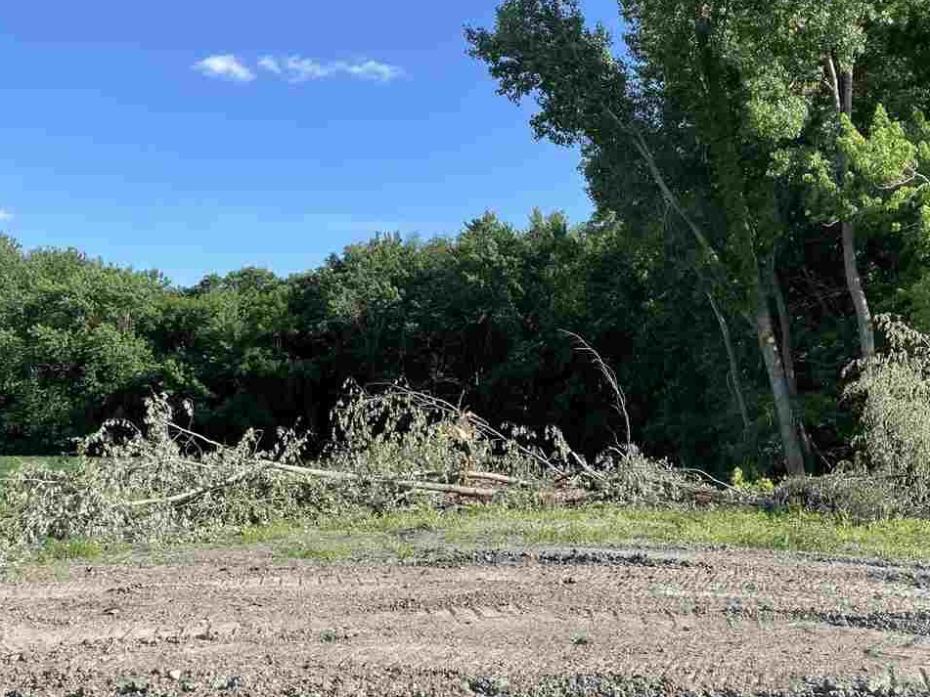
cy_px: 331
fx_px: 940
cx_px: 554
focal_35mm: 35
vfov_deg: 40.7
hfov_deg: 52.3
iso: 32
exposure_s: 1/1715
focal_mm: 4.2
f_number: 1.6
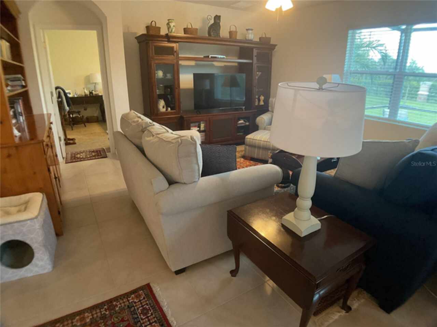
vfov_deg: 48.2
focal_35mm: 29
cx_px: 218
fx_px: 366
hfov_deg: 61.7
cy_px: 164
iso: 100
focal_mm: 3
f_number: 1.8
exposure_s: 1/60
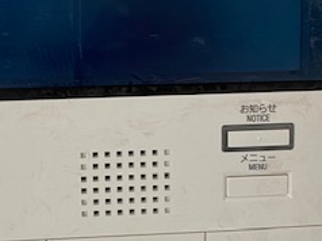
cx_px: 92
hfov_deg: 27.5
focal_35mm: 70
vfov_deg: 20.8
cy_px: 64
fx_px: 650
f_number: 1.8
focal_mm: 4.25
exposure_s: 1/50
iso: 200
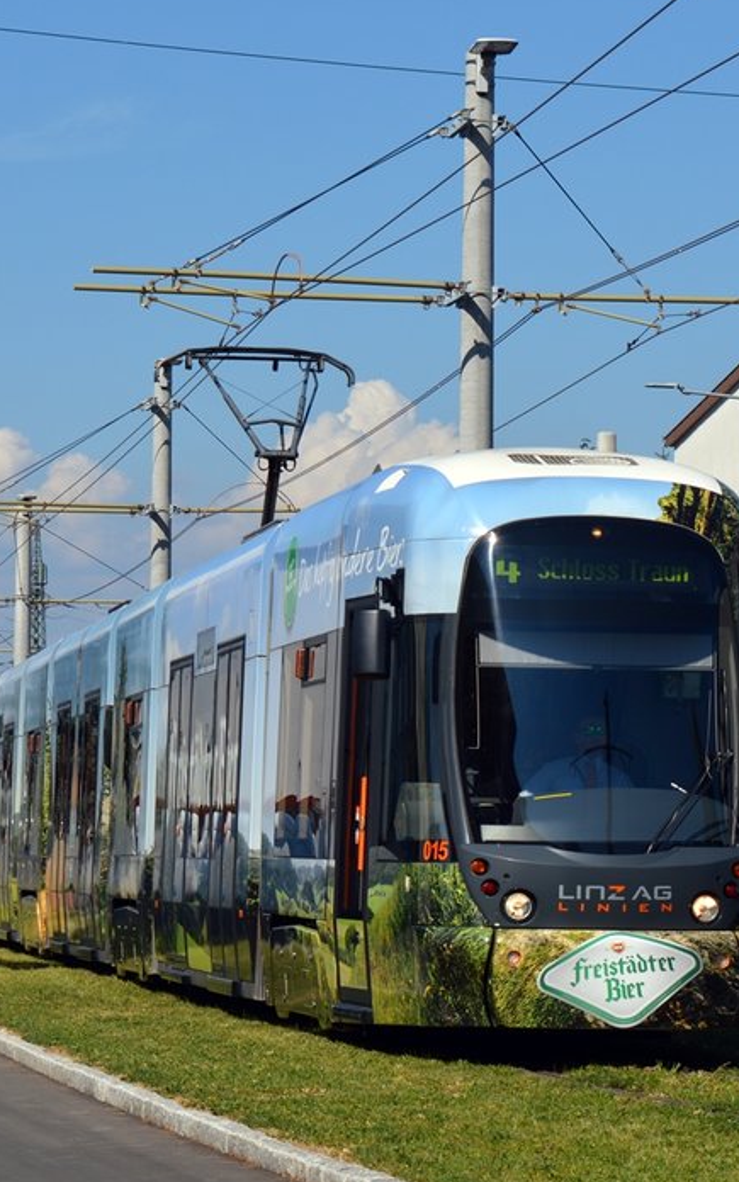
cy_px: 543
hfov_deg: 9.0
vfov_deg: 14.4
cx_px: 494
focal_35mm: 145
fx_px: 4669
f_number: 9
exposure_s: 1/320
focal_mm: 55
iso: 100
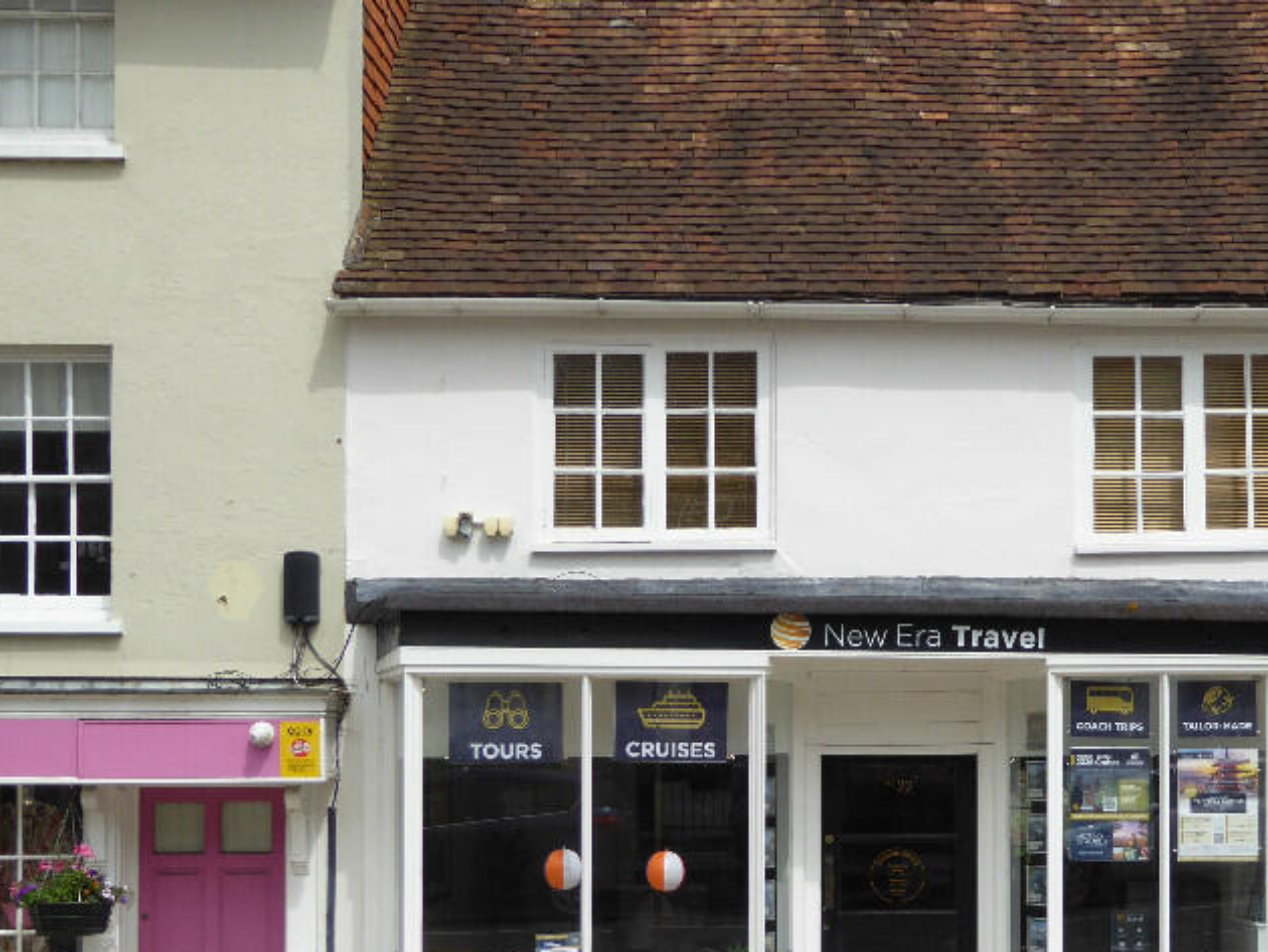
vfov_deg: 22.4
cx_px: 825
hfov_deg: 29.6
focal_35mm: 65
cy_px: 737
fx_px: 2382
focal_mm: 7.2
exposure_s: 1/1000
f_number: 3.8
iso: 100
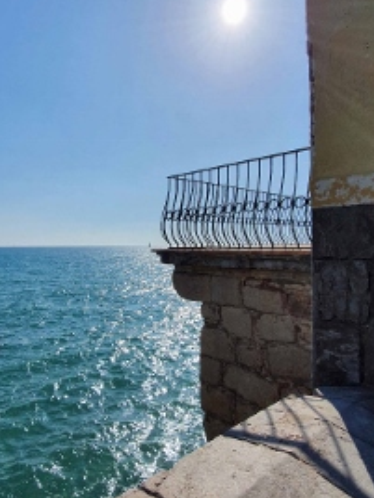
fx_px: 331
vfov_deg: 73.9
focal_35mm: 23
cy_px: 250
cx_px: 149
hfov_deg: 58.4
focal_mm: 1.8
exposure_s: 1/3544
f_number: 2.2
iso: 50
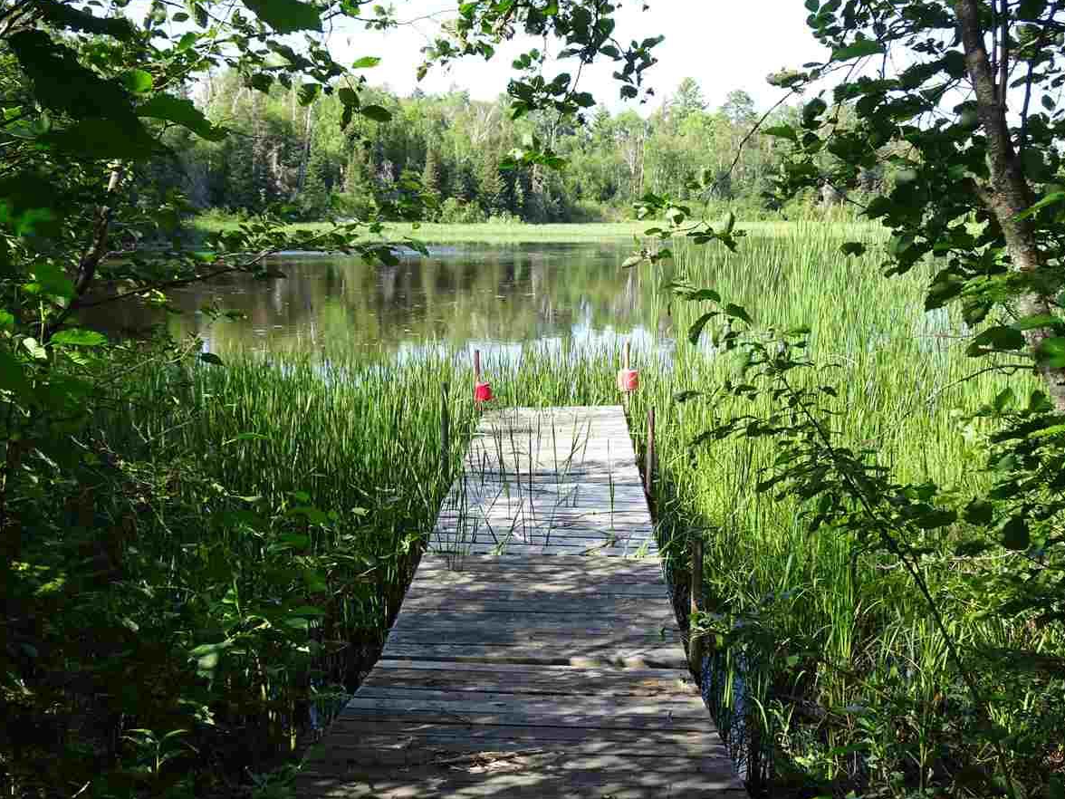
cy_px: 410
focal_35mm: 37
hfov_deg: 50.1
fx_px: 1138
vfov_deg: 38.7
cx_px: 528
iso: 80
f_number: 4
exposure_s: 1/160
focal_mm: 5.79
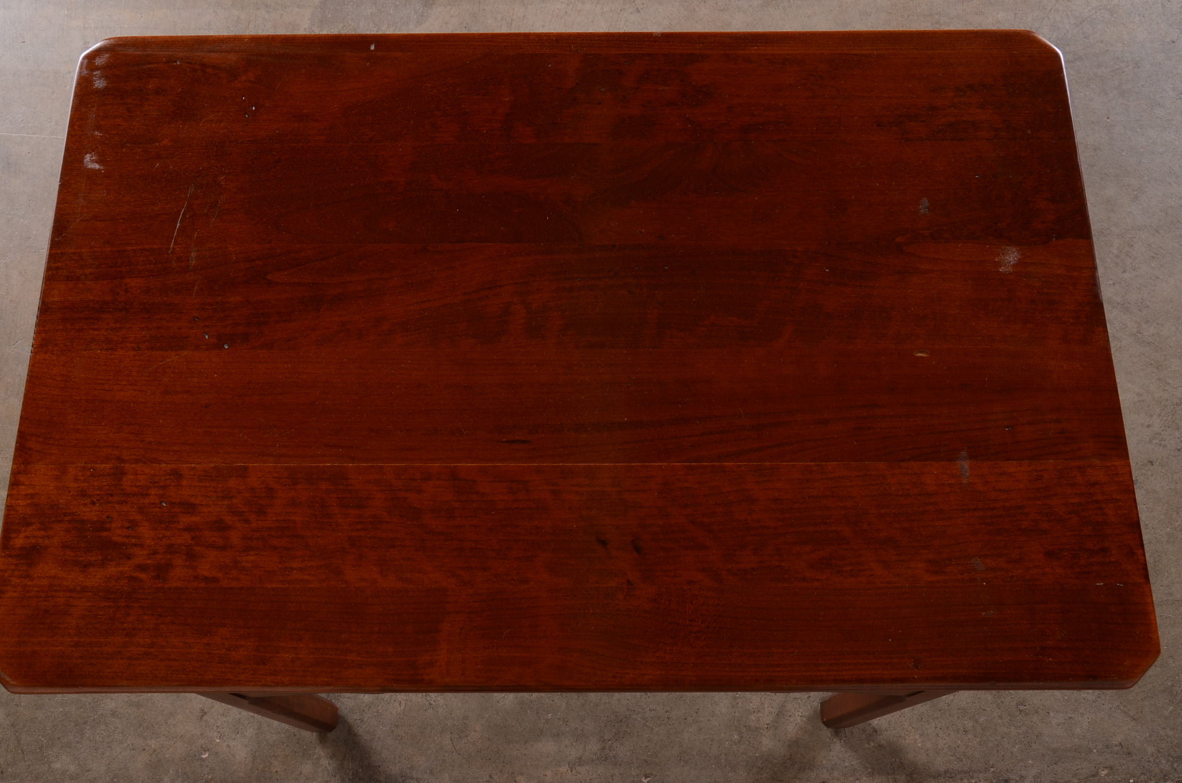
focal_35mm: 38
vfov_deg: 35.3
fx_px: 1229
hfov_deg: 51.4
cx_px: 591
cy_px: 392
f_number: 13
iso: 160
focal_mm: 25
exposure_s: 1/100
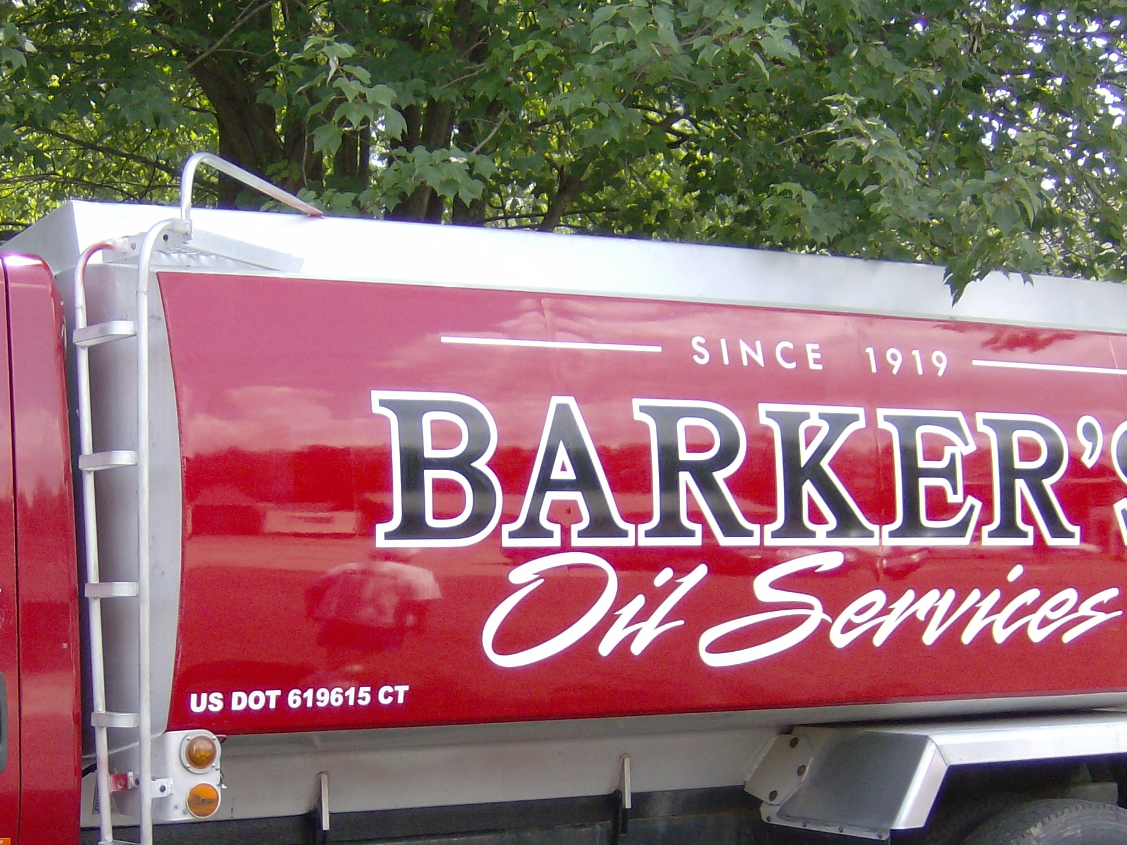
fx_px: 1986
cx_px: 444
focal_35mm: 61
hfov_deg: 31.6
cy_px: 617
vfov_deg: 23.8
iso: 100
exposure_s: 1/320
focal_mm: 6
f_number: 2.8
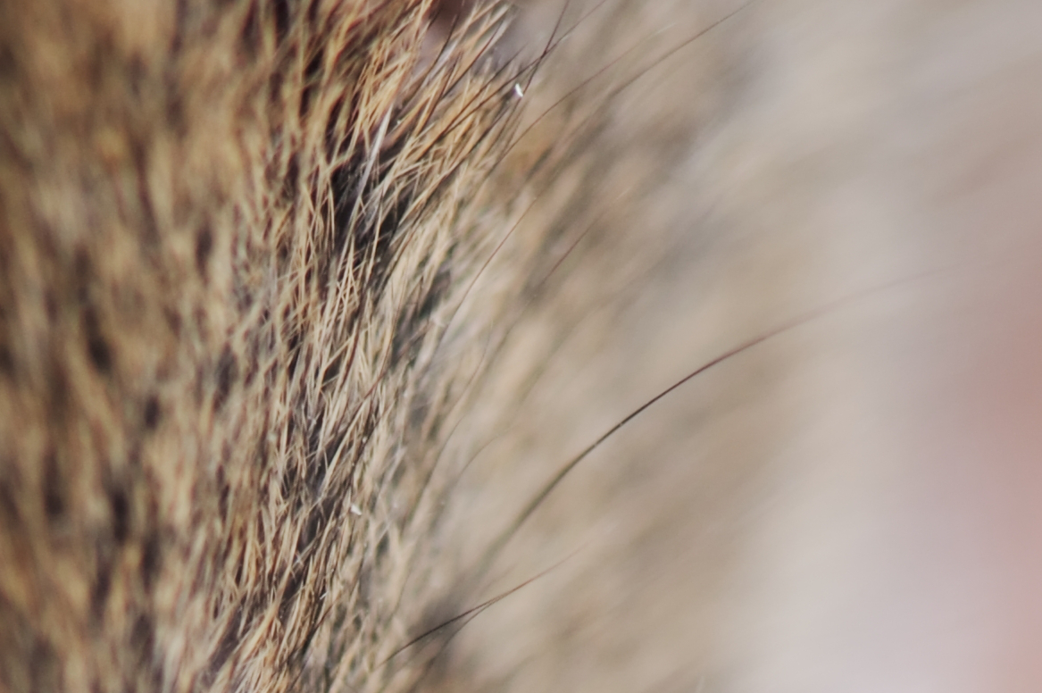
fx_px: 11076
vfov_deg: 3.6
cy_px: 1146
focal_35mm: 383
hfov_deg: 5.4
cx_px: 198
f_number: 7.1
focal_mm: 105
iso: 250
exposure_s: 1/160
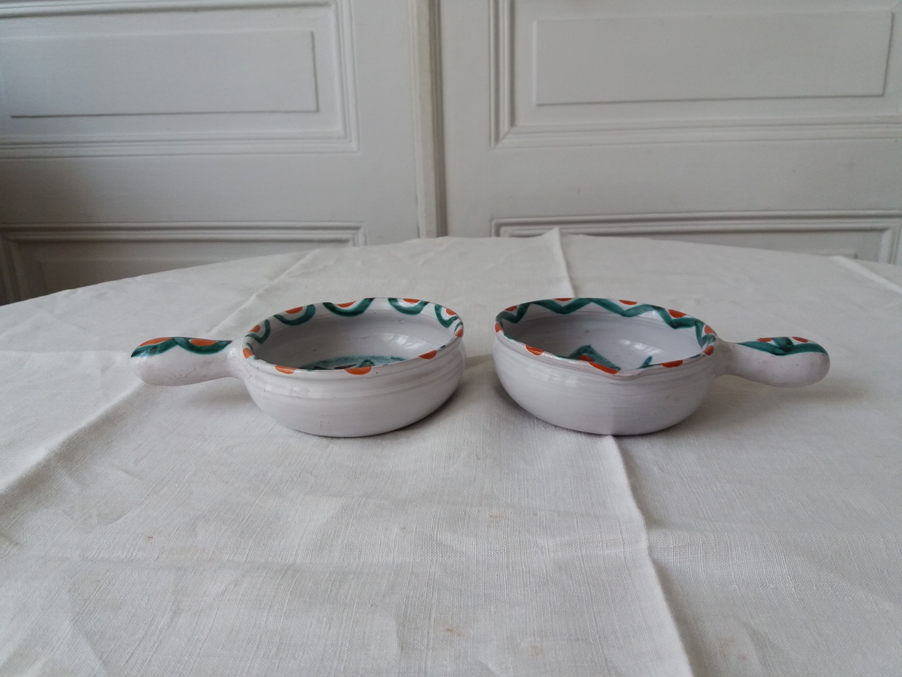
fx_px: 730
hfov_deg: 63.4
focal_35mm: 28
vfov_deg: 49.7
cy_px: 338
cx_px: 451
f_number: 1.9
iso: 80
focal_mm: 3.7
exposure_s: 1/50
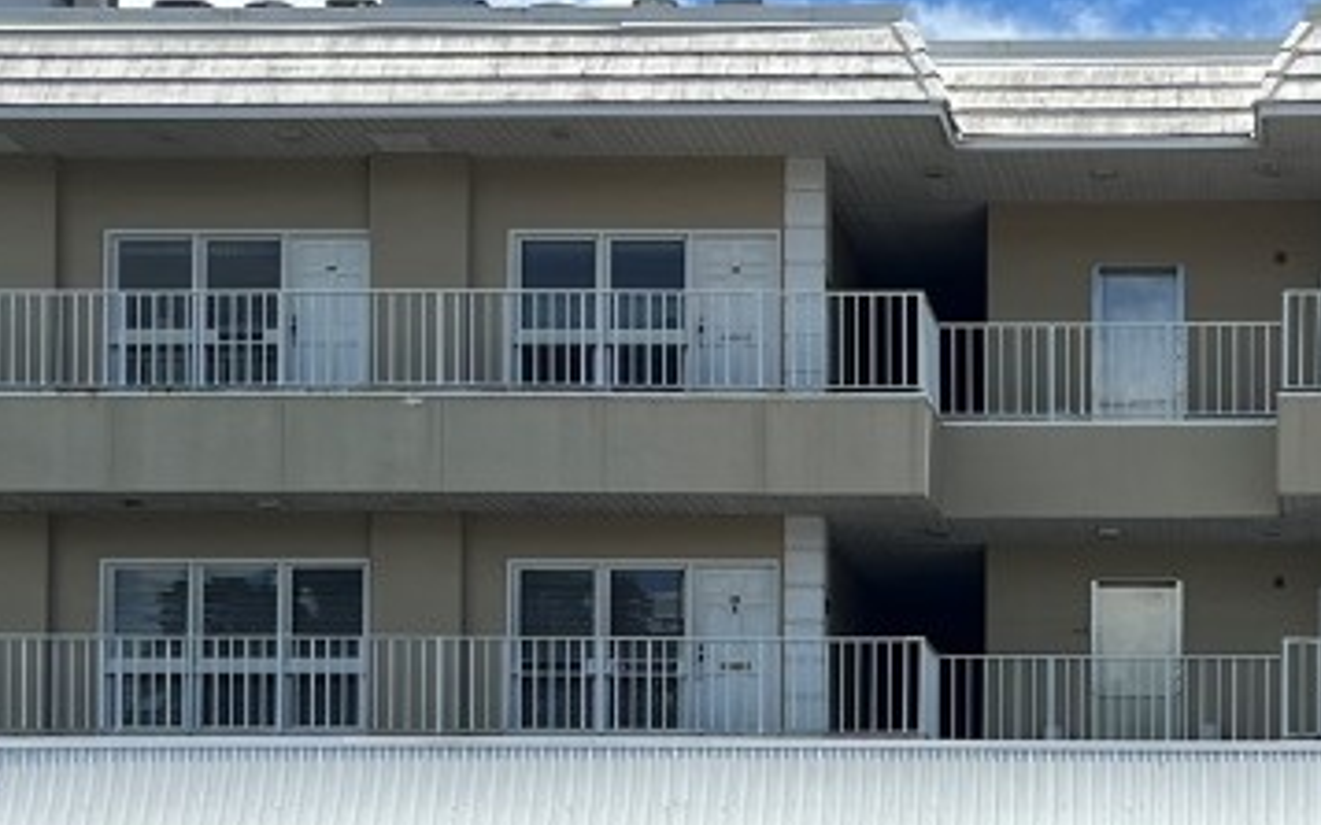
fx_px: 2844
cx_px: 1162
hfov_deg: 25.4
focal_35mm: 79
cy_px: 910
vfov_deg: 16.0
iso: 50
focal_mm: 5.1
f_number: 1.6
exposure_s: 1/2755
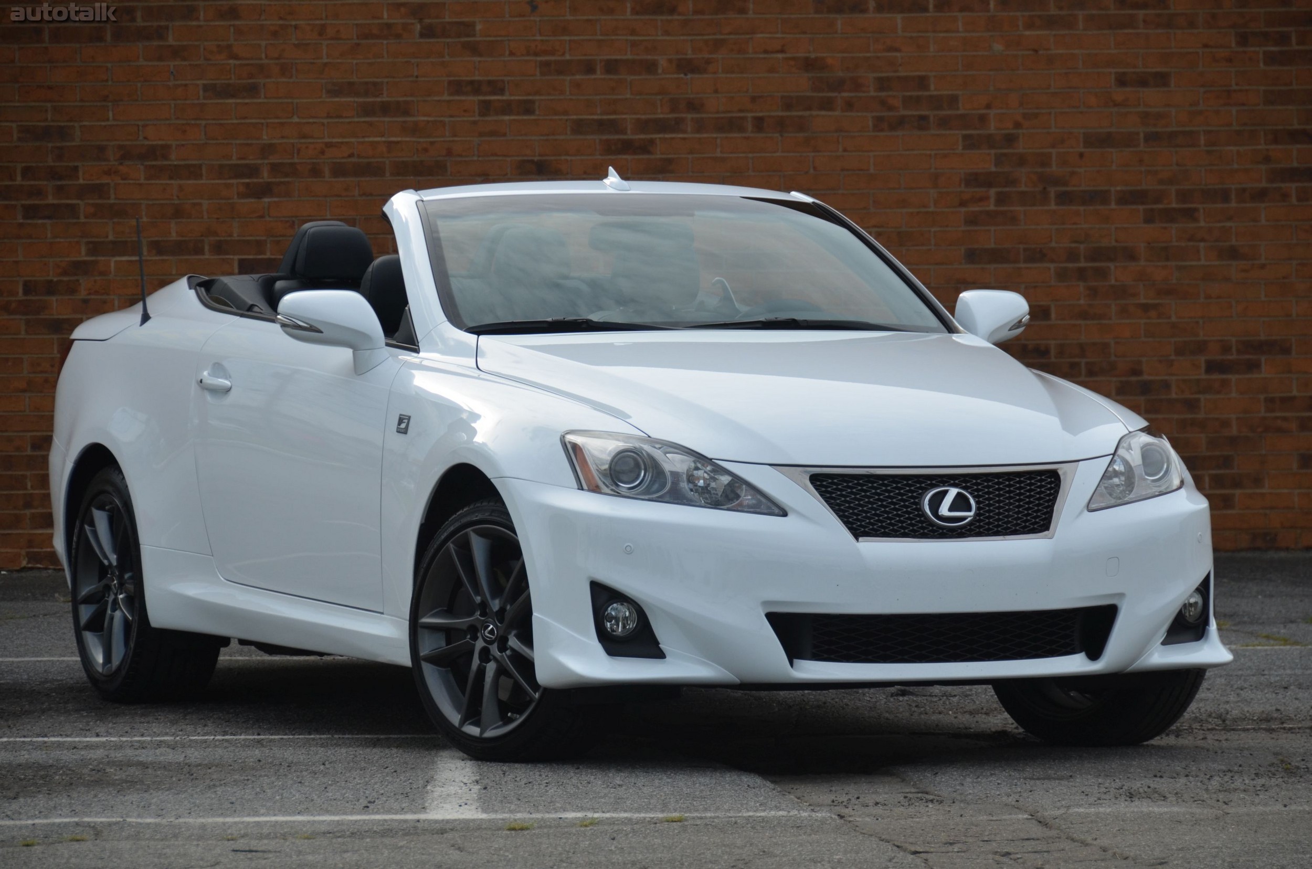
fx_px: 6110
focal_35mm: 168
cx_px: 656
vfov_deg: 8.1
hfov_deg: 12.3
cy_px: 434
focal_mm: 112
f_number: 5.6
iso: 400
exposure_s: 1/1600
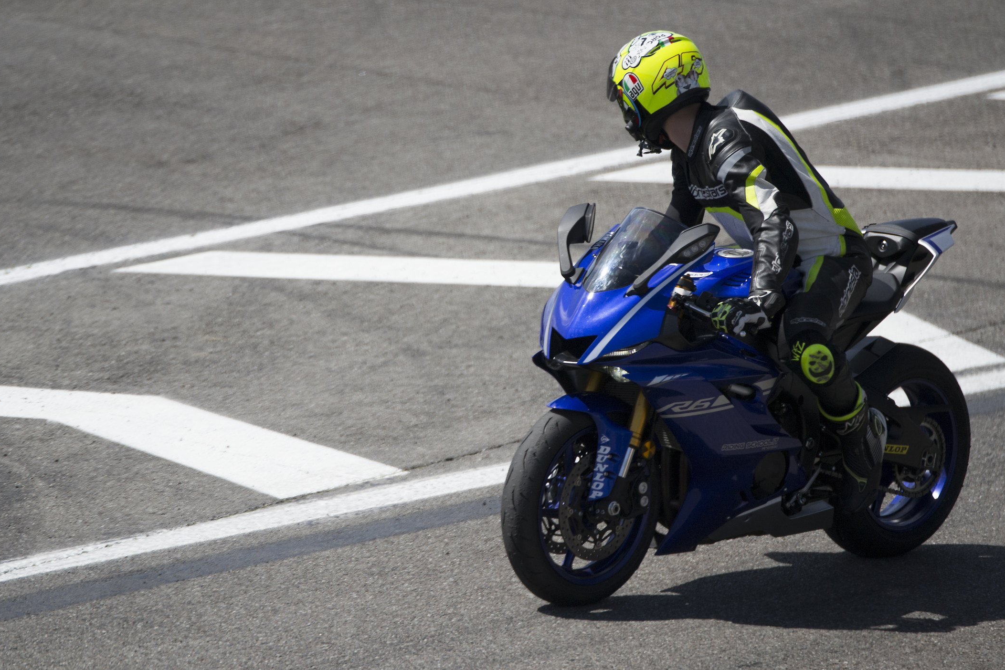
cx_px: 461
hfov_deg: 6.0
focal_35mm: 342
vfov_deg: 4.0
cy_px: 313
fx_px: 9548
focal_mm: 200
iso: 200
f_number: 2.8
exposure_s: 1/2000
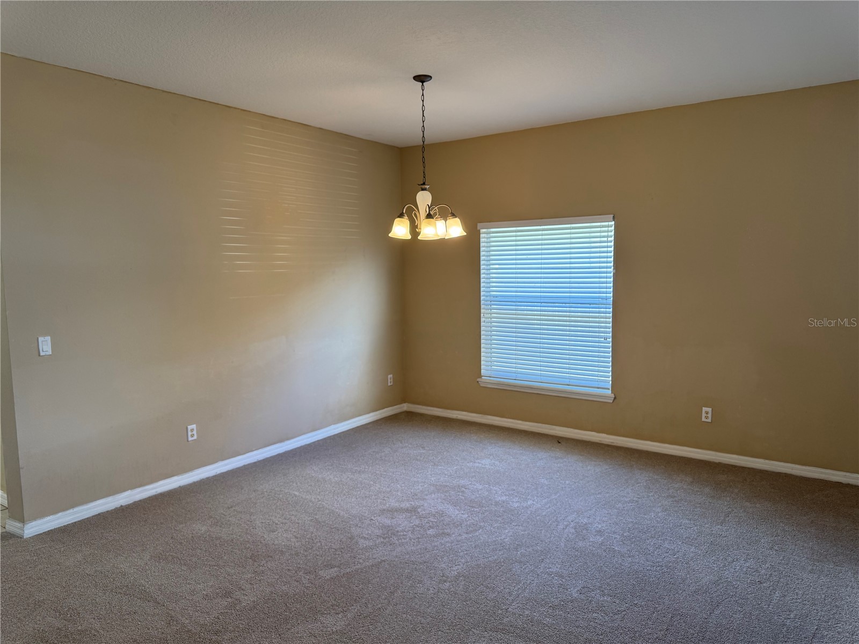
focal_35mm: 24
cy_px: 322
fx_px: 596
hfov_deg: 71.6
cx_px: 430
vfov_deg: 56.8
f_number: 1.78
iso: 100
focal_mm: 6.76
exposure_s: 1/128
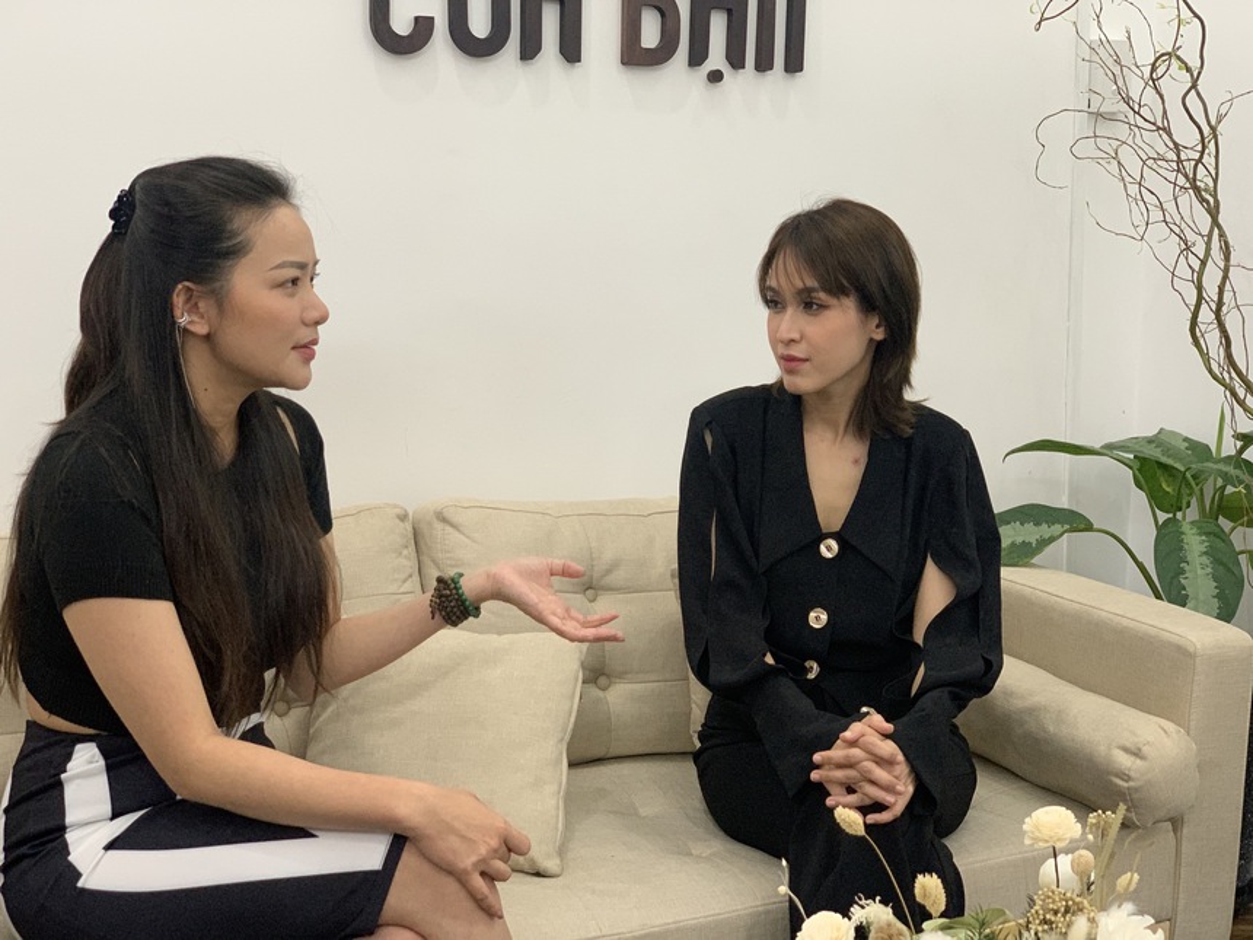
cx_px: 626
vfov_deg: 28.0
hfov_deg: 36.8
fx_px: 1882
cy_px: 470
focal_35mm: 52
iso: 125
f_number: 2.4
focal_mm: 6
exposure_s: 1/66
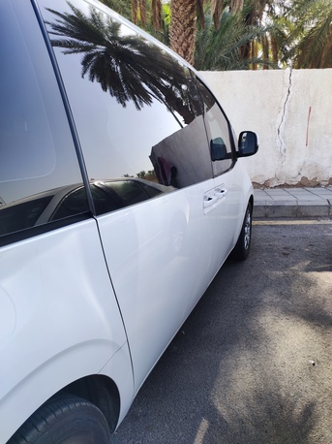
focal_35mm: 17
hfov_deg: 74.7
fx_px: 218
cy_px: 222
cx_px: 166
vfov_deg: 91.1
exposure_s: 1/122
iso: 50
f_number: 1.79
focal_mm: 4.74
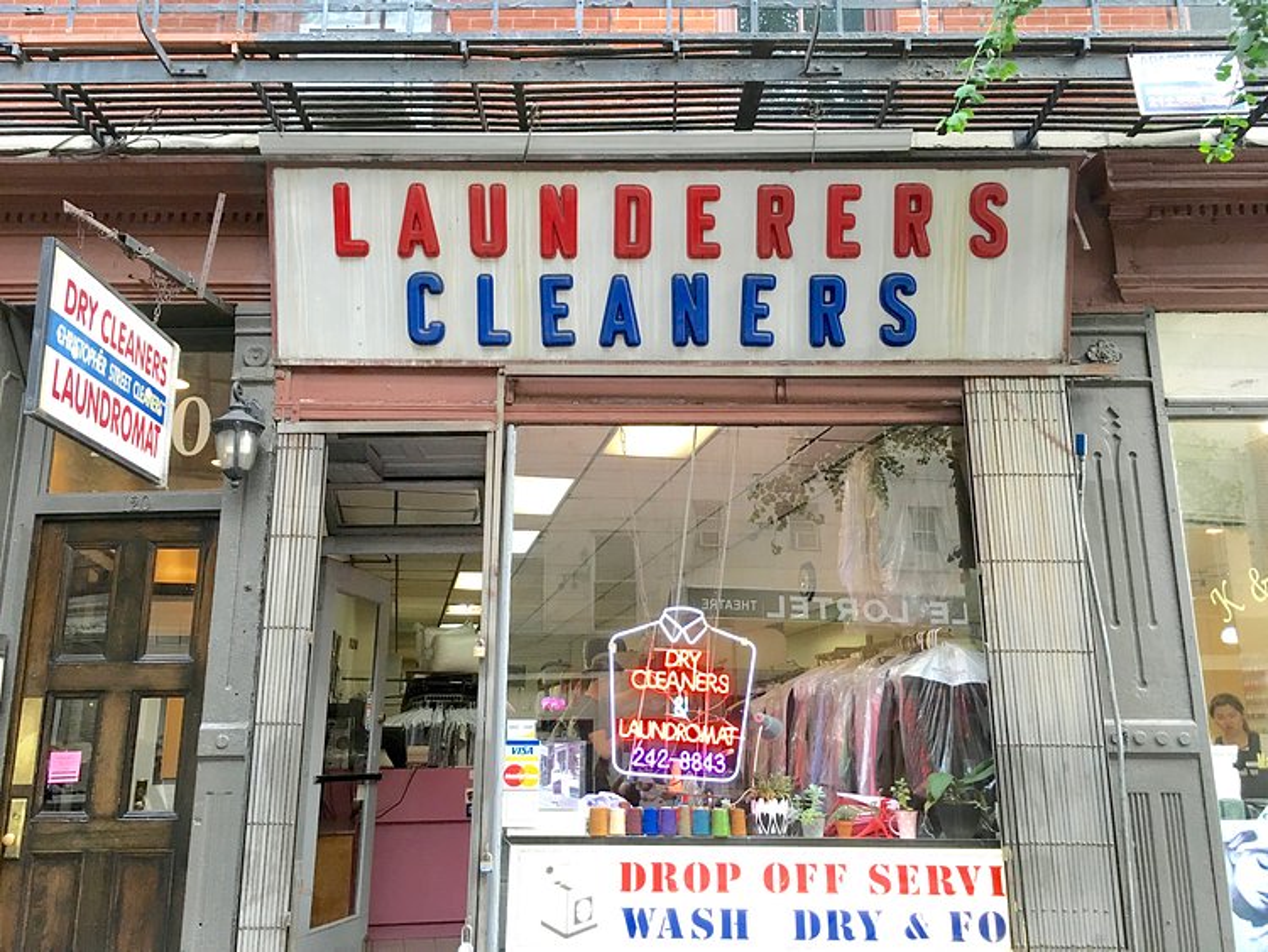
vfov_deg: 48.3
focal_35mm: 29
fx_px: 1063
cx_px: 634
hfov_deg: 61.6
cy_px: 476
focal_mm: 4.15
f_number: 2.2
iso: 40
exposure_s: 1/30
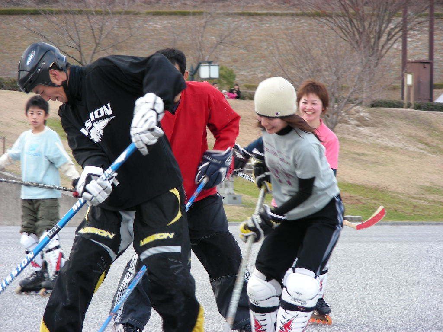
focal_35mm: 196
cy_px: 166
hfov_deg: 10.1
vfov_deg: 7.6
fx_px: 2508
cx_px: 222
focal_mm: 32.7
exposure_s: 1/59.7
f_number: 3.5
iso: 55
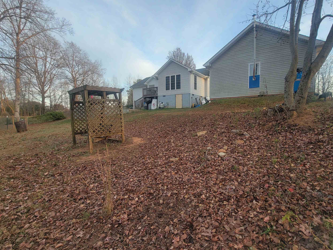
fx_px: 154
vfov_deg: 78.1
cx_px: 186
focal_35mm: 16
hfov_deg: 94.1
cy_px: 126
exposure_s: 1/120
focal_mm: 2.2
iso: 50
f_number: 2.2
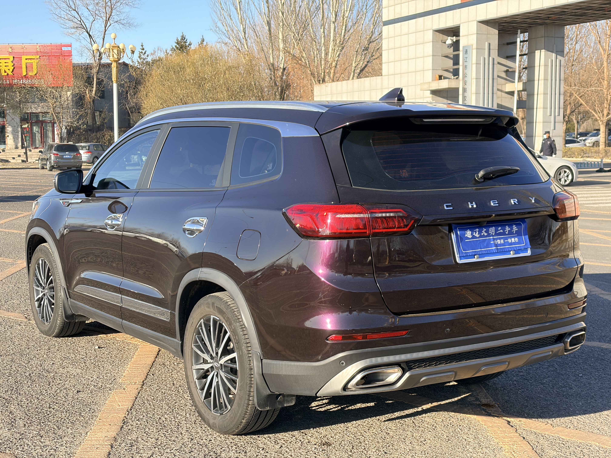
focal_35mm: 52
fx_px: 918
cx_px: 306
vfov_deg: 28.0
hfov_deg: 36.8
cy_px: 229
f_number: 1.6
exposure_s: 1/1241
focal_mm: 5.96
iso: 50
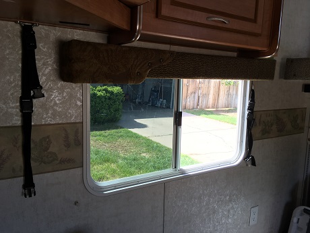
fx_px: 260
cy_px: 116
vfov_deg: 48.2
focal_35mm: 29
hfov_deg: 61.7
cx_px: 155
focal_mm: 4.15
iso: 25
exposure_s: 1/120
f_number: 2.2
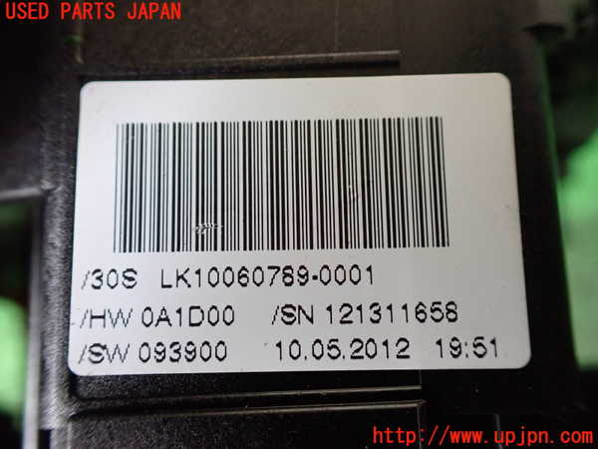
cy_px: 224
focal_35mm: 30
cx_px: 299
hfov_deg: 60.0
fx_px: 518
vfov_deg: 46.8
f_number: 2.3
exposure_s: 1/60
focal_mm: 5.4
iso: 800
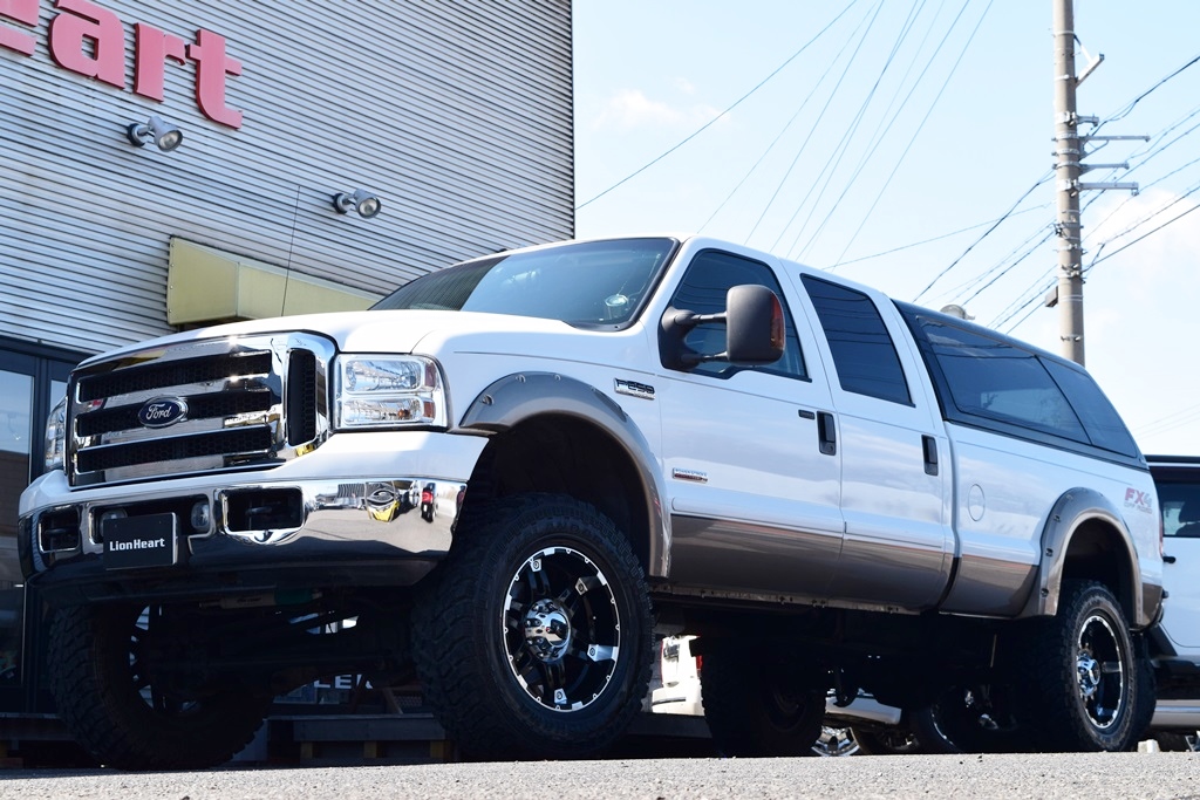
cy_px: 400
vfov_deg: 20.2
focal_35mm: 68
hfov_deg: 29.9
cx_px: 600
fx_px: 2250
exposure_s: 1/320
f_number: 10
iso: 400
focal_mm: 45
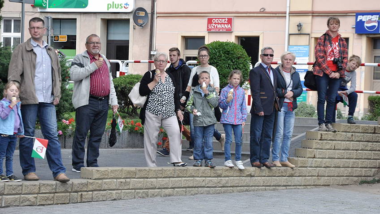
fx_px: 1270
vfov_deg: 9.6
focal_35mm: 126
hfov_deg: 17.0
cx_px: 190
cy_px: 94
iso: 1250
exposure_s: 1/1600
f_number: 8
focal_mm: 80
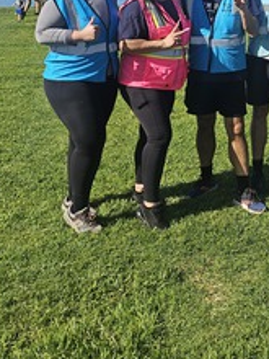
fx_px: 622
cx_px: 263
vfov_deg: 29.7
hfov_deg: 23.5
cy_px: -11
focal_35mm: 60
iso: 50
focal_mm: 5
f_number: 1.8
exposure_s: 1/2985
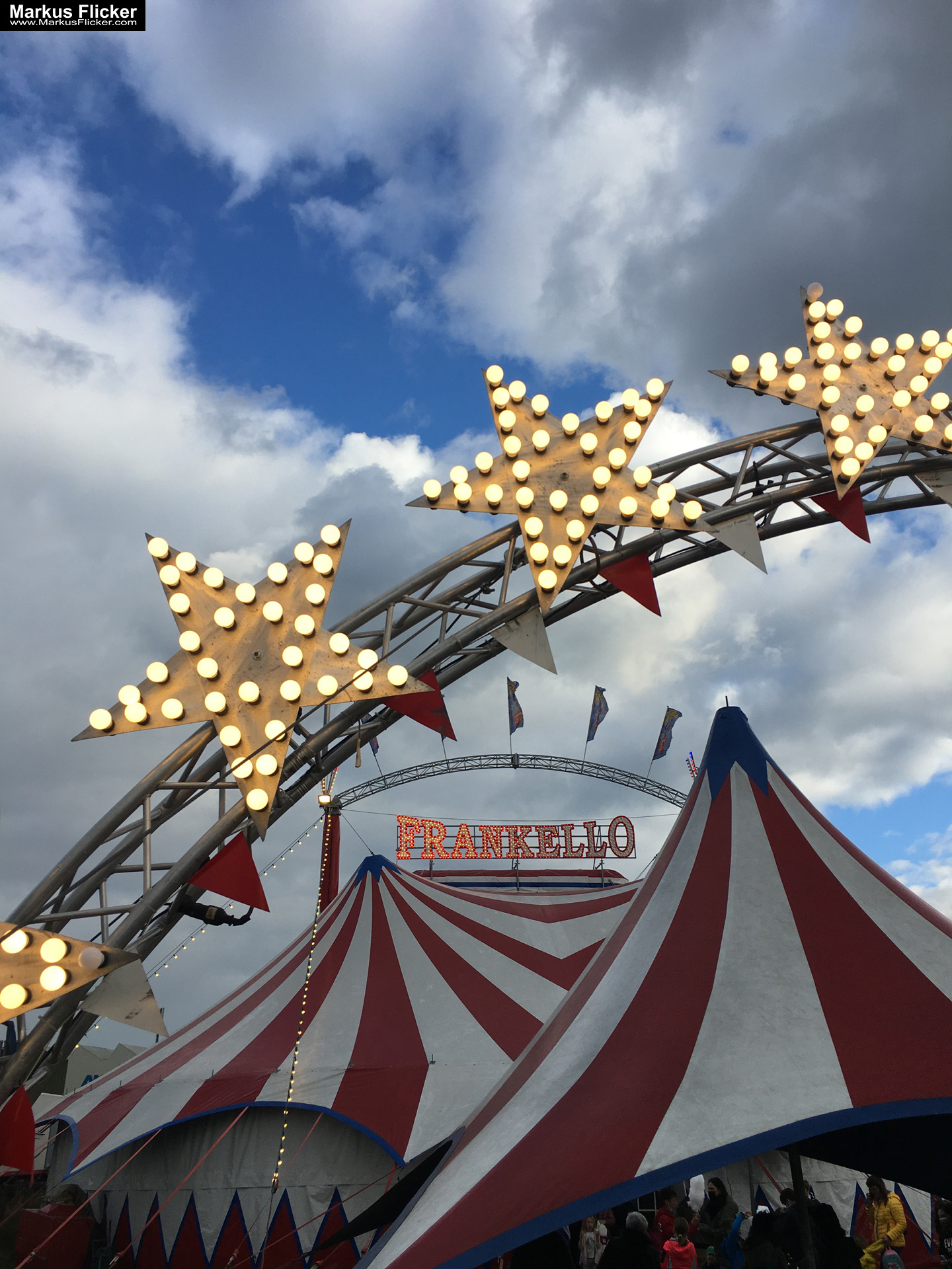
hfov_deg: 48.2
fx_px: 1063
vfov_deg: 61.7
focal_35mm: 29
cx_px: 476
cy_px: 634
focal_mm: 4.15
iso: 25
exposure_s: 1/1012
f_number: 2.2
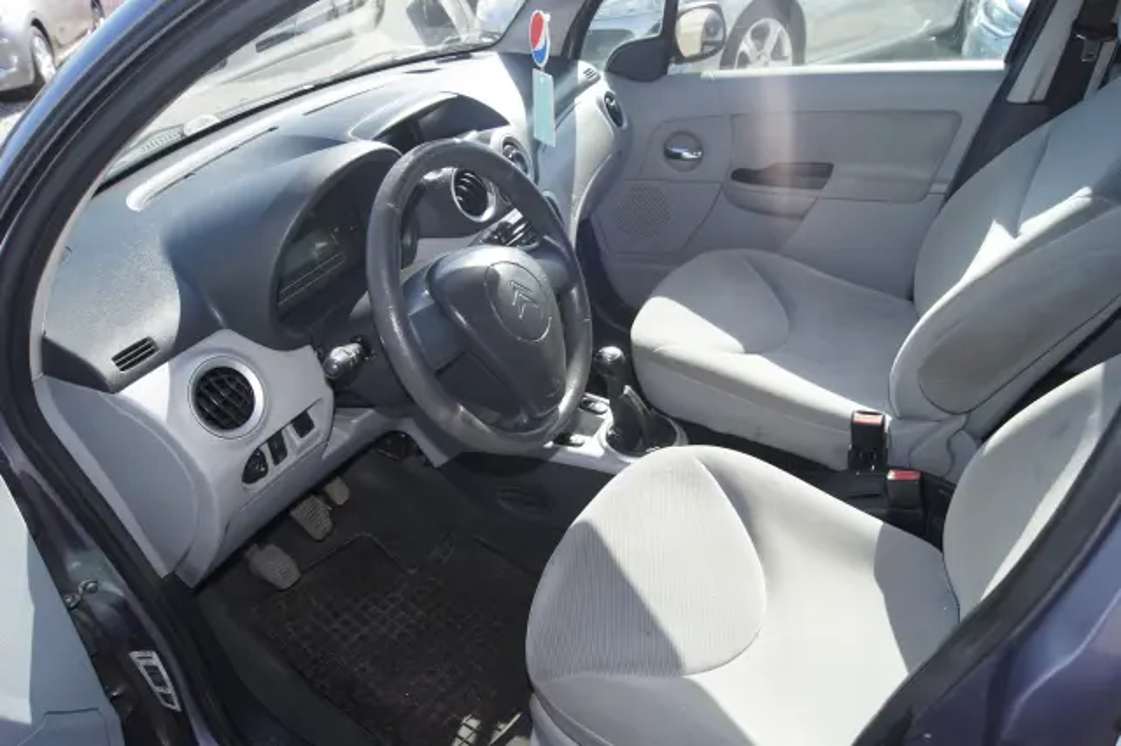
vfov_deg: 47.9
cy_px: 373
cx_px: 560
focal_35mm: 27
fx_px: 840
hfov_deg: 67.4
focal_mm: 18
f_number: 7.1
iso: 100
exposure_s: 1/100
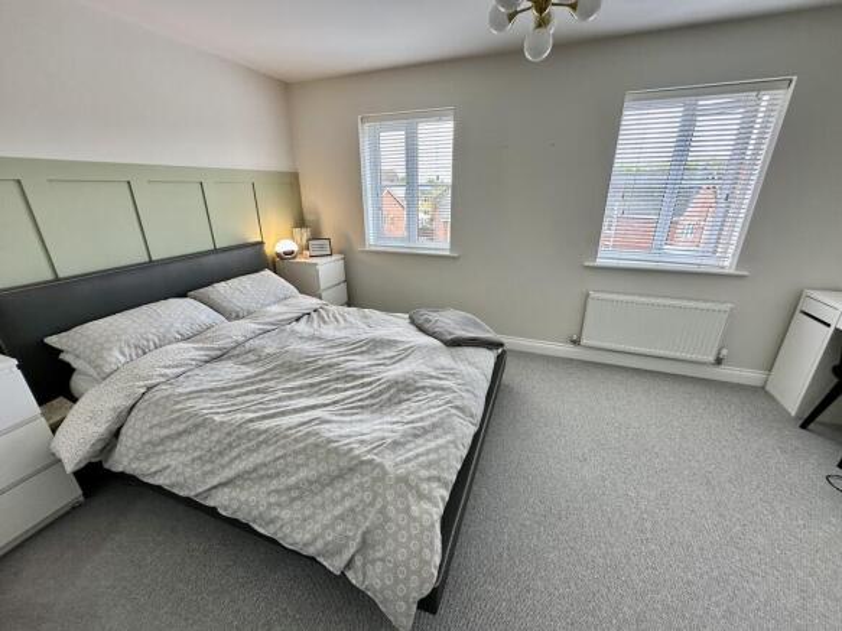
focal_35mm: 14
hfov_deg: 102.1
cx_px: 421
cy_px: 316
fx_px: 340
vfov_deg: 85.7
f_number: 2.2
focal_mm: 2.22
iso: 100
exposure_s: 1/100
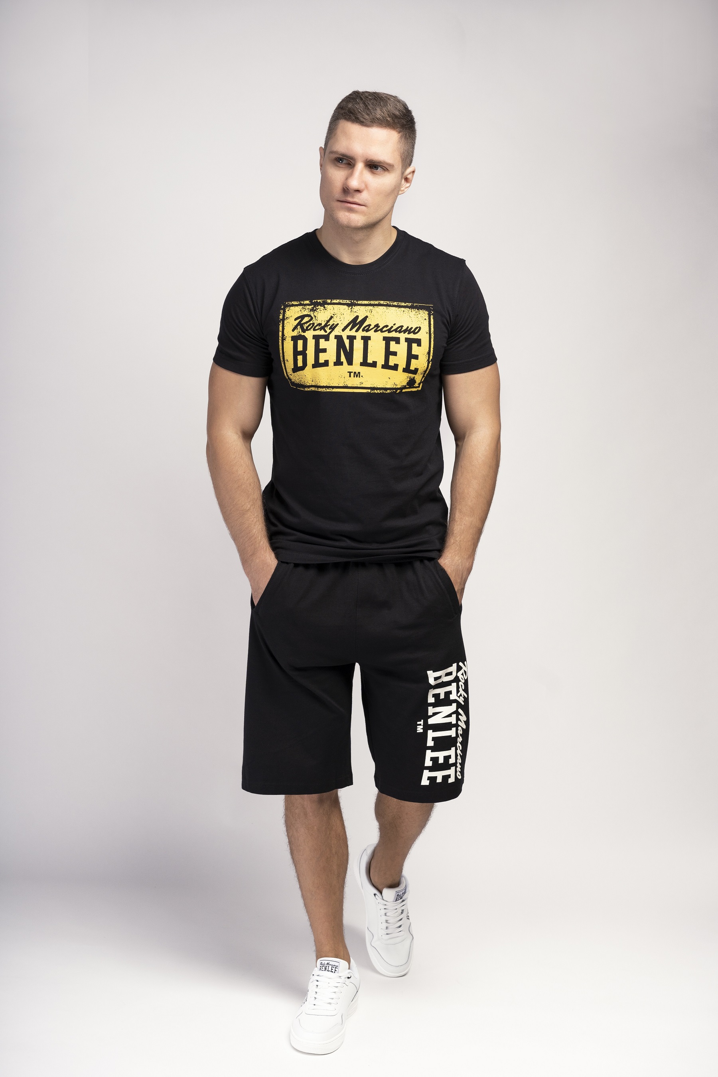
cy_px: 538
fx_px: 1645
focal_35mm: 55
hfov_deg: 24.6
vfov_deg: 36.2
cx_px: 359
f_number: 5.6
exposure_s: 1/160
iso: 160
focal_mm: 55
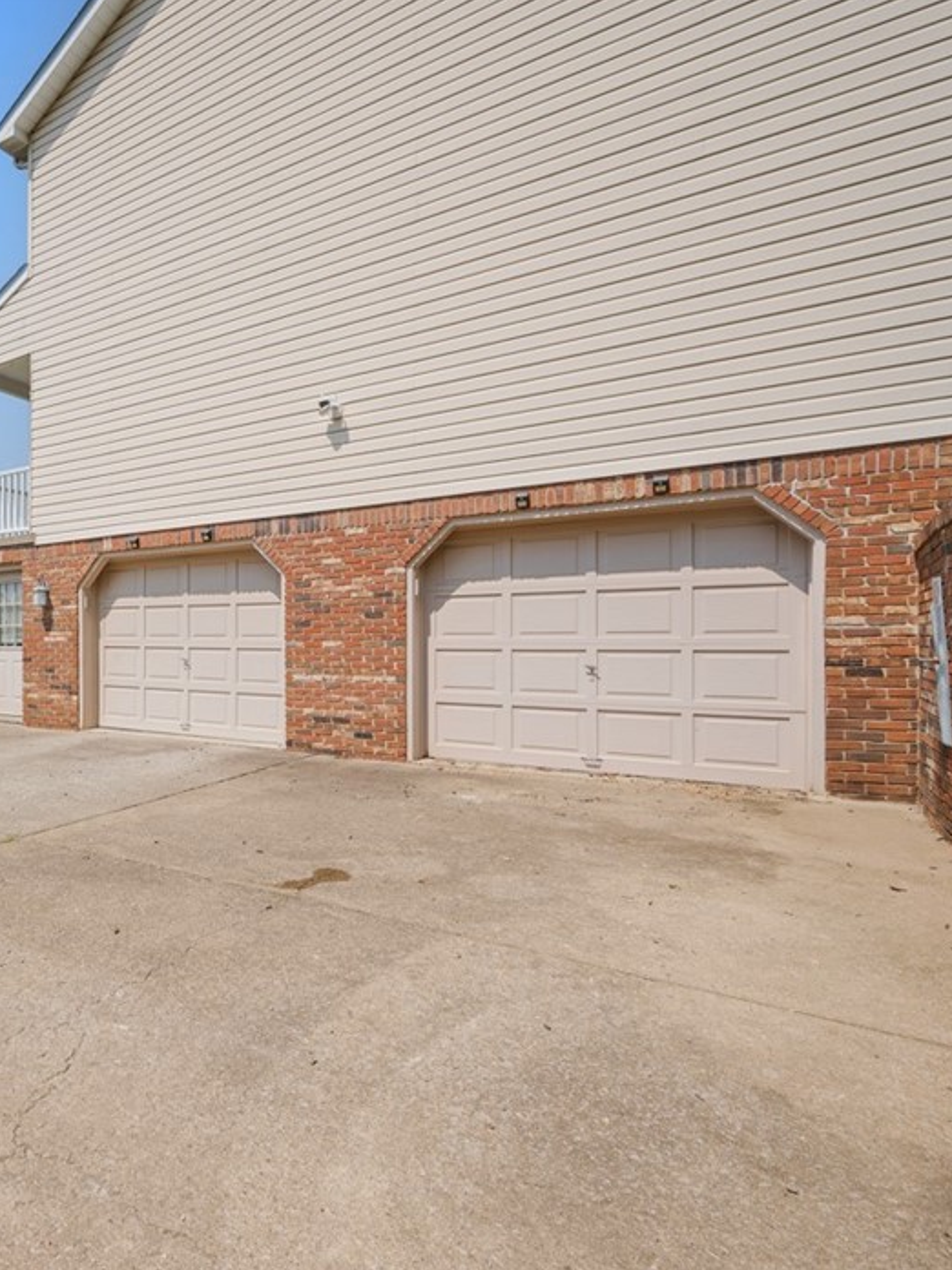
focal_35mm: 21
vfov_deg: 79.0
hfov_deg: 55.7
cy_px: 650
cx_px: 109
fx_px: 770
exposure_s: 1/500
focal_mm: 14
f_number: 8
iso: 400
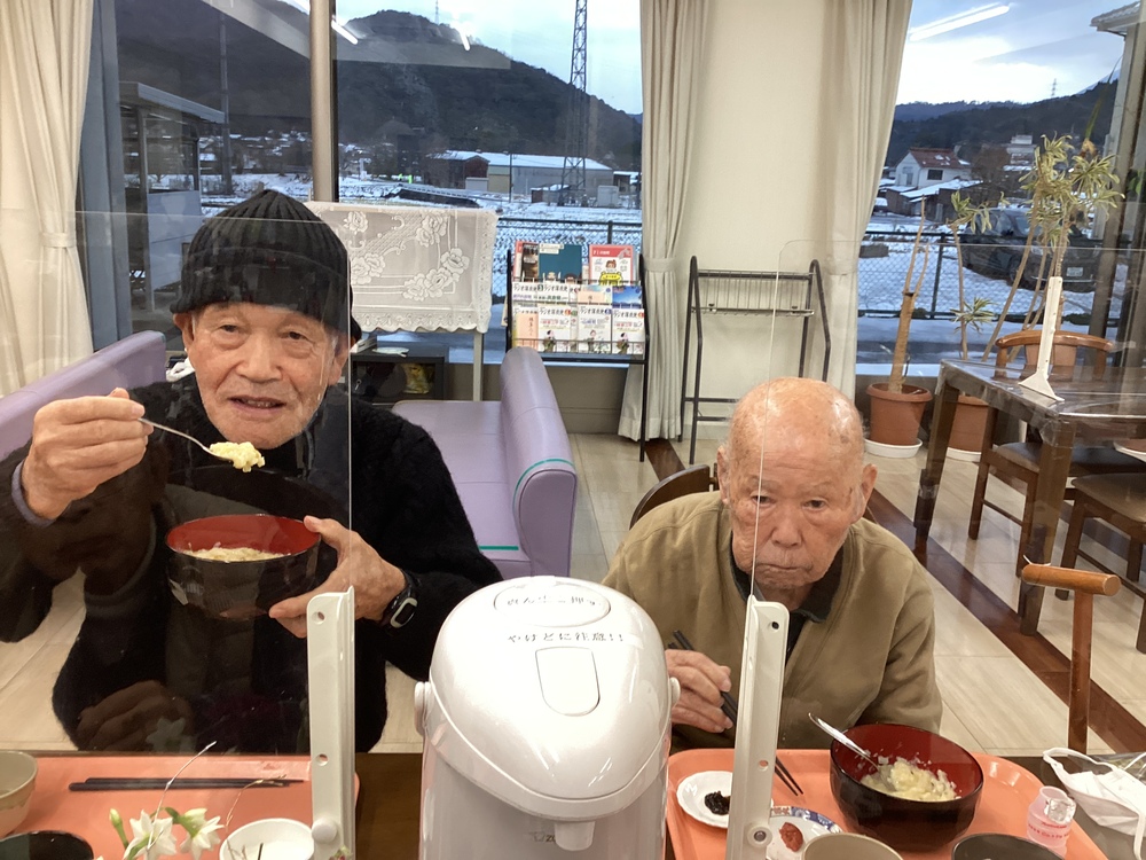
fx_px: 1026
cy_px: 430
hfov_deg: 58.4
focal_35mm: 31
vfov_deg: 45.4
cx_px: 573
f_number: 2.4
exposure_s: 1/60
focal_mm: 3.3
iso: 125
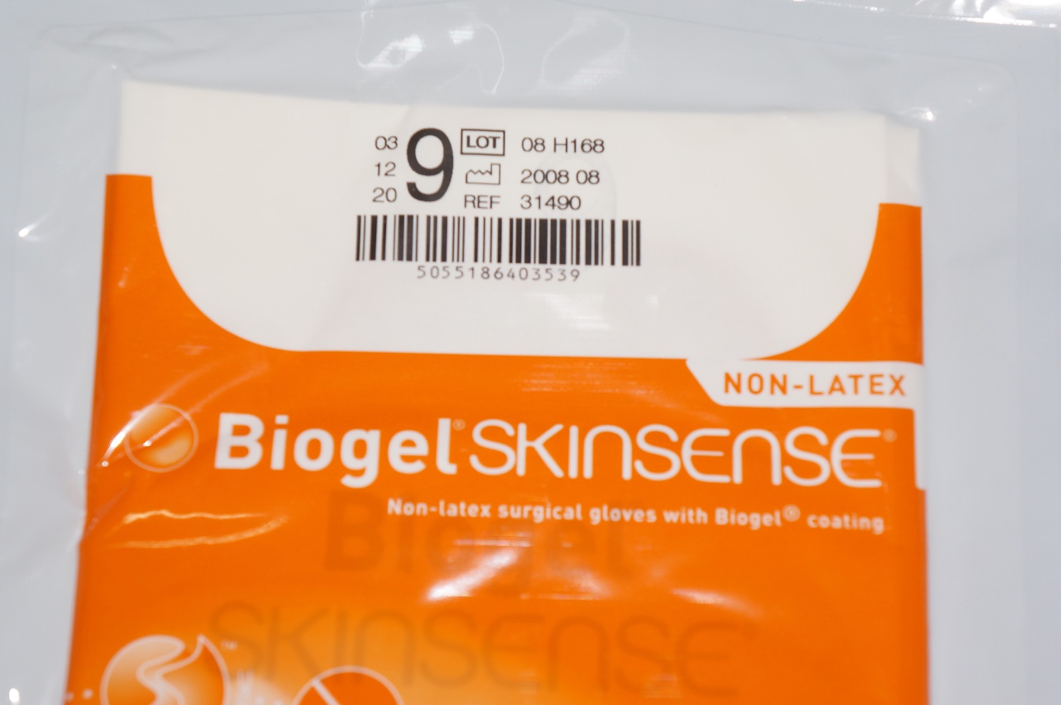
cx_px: 530
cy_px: 352
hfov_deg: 24.6
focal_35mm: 82
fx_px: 2429
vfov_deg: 16.5
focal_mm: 55
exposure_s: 1/60
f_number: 5.6
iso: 400
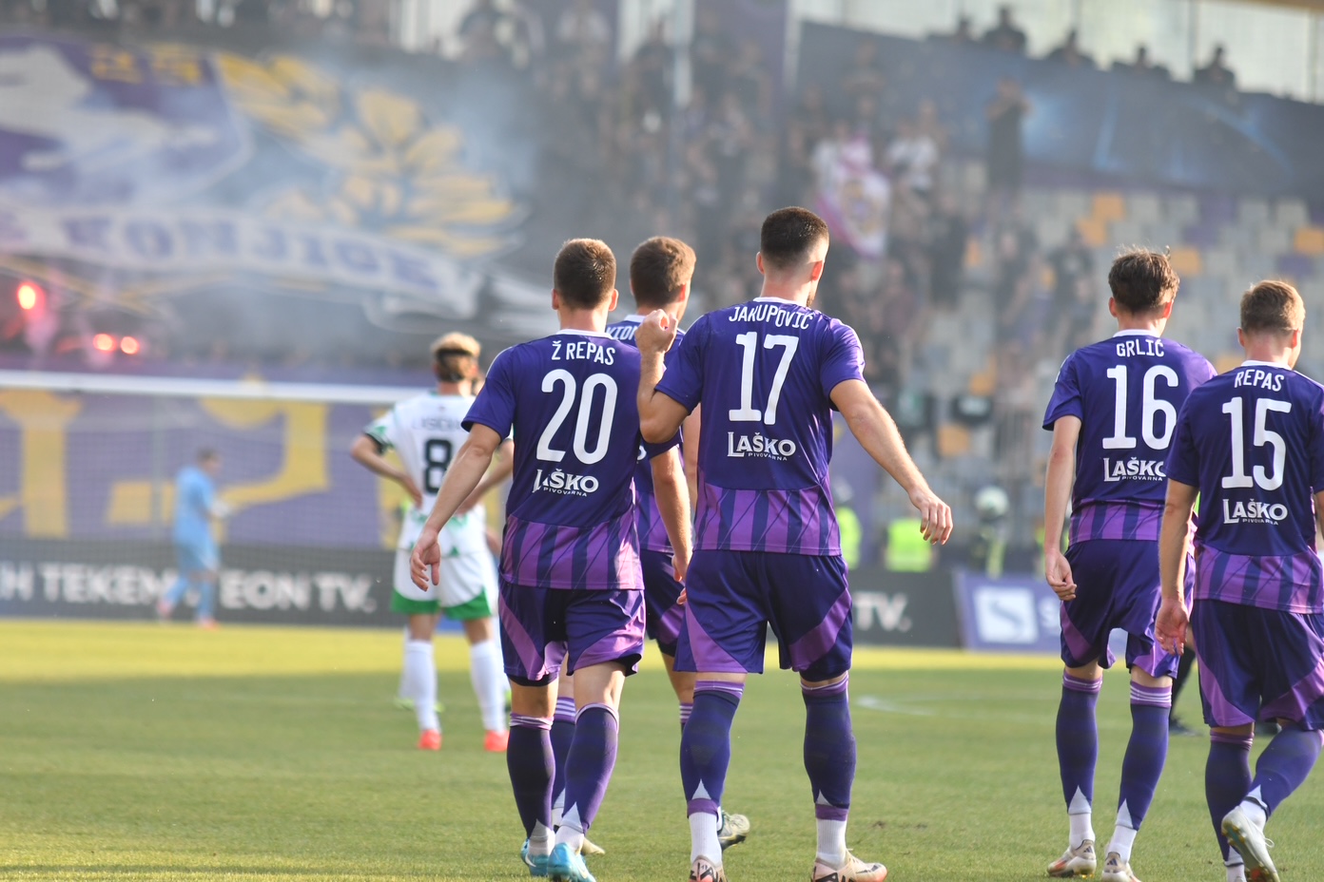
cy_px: 441
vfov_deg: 4.6
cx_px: 662
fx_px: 11032
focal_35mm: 300
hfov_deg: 6.9
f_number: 3.5
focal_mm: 200
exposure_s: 1/2000
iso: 640
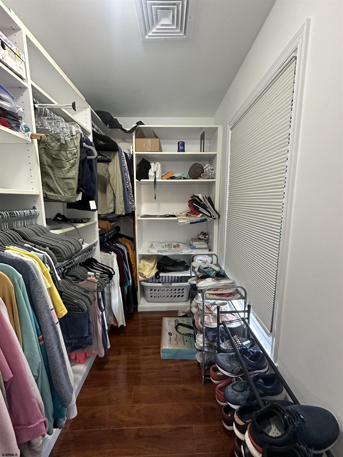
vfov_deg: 102.1
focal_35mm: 14
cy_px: 228
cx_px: 172
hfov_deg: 85.7
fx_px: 185
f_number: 2.2
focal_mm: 2.22
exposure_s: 1/60
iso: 500
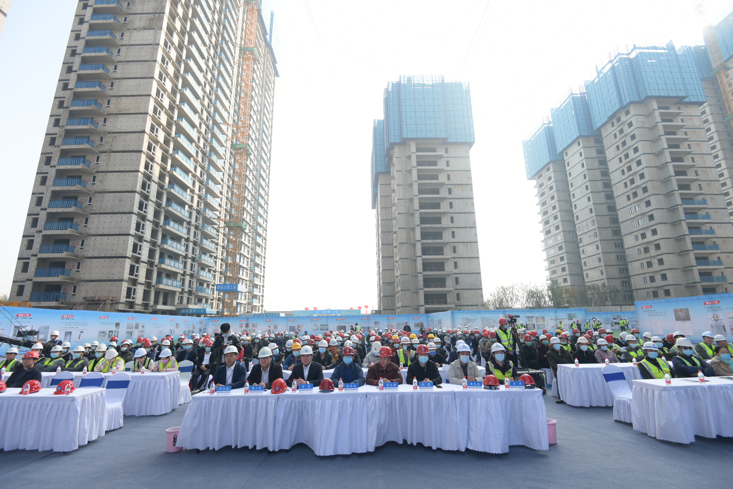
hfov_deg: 96.7
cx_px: 366
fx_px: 326
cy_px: 244
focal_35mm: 16
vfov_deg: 73.7
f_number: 5.6
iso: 100
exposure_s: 1/160
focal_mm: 16
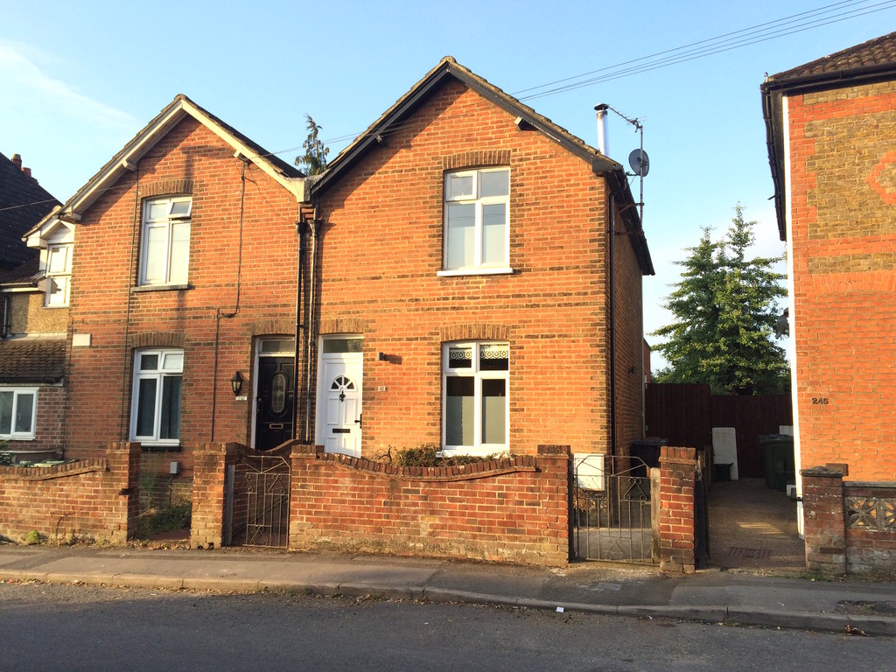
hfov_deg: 61.7
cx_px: 448
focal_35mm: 29
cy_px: 336
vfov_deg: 48.2
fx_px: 751
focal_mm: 4.15
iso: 32
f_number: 2.2
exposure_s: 1/483
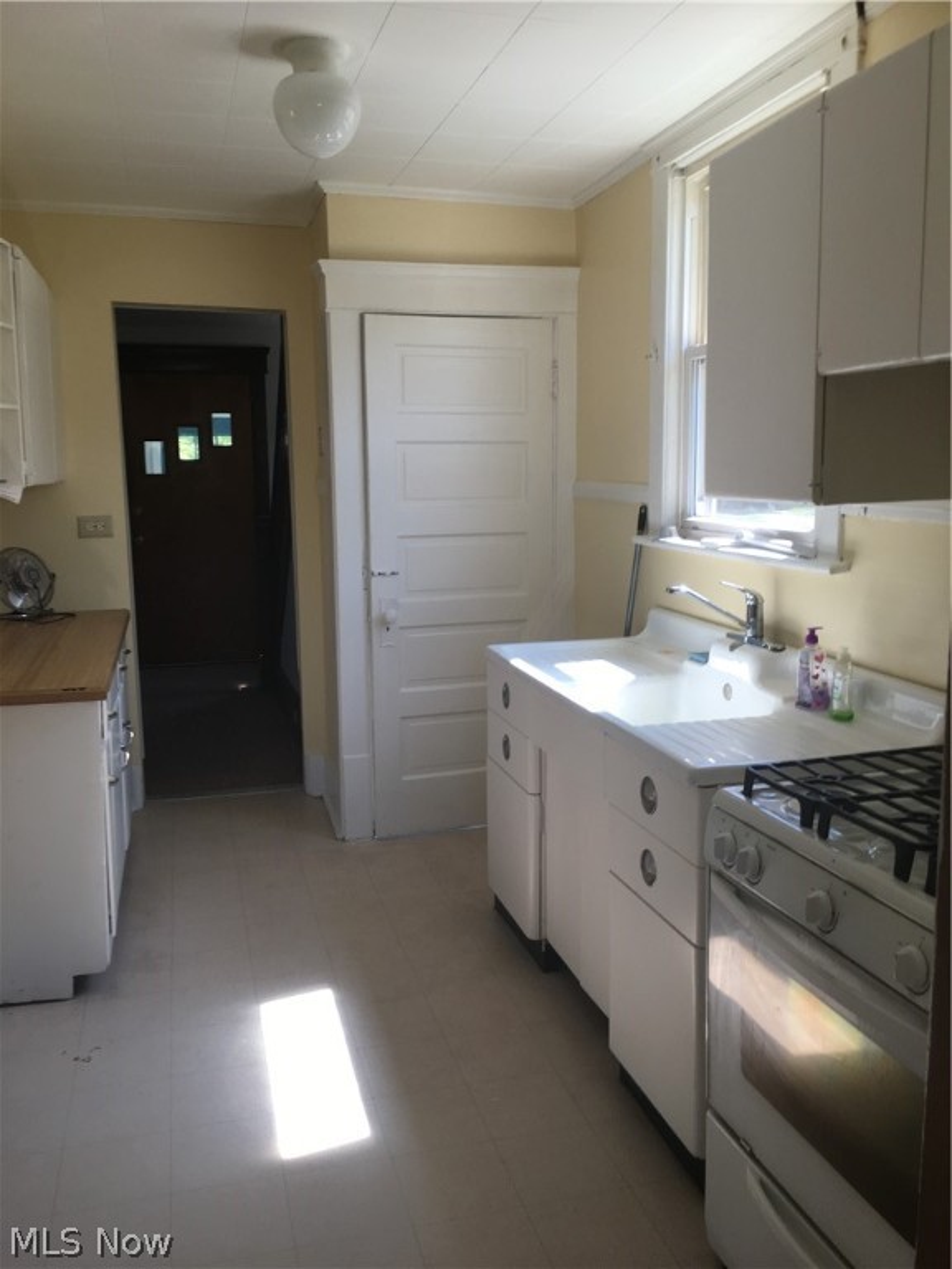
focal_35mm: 29
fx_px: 1063
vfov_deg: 61.7
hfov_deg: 48.2
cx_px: 476
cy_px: 634
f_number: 2.2
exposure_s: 1/120
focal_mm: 4.15
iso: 32
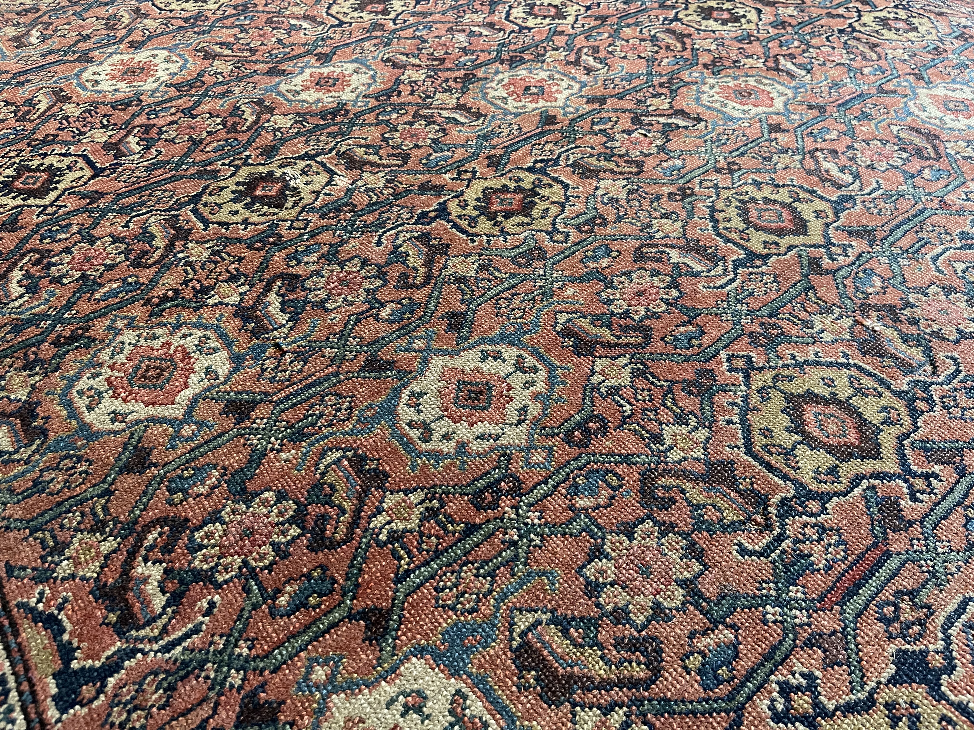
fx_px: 703
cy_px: 365
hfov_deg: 69.4
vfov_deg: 54.9
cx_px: 487
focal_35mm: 25
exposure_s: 1/60
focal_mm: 5.1
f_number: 1.6
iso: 320
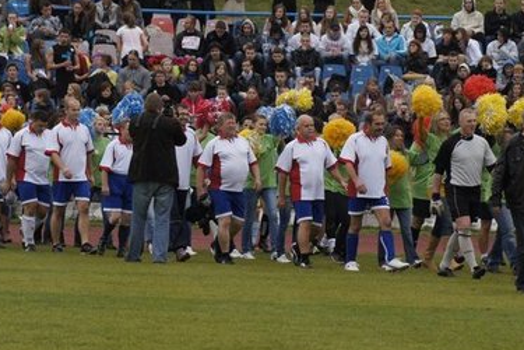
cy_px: 151
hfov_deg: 5.9
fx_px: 5107
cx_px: 366
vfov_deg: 3.9
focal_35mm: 351
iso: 1600
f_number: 6.3
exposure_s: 1/1250
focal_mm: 135
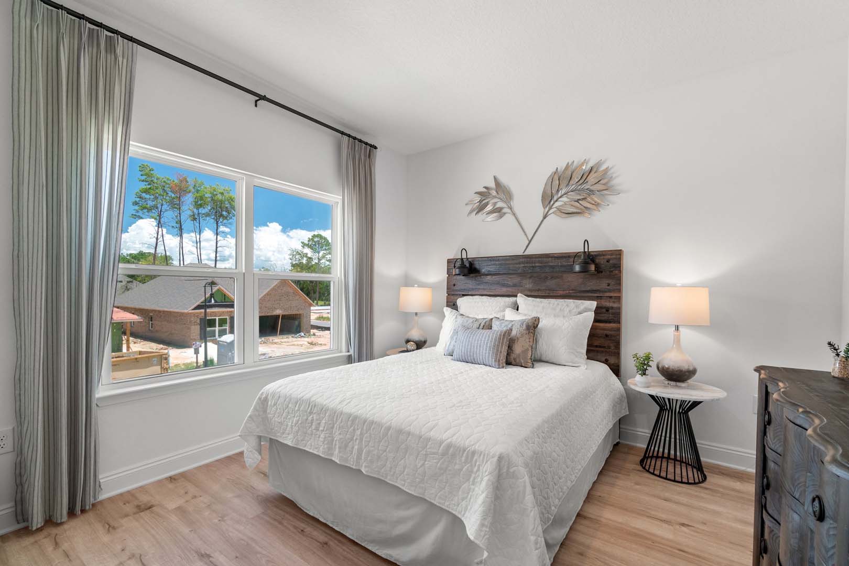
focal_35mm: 15
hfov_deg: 100.4
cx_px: 424
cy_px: 283
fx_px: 354
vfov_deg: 77.3
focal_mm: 10
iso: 400
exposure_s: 1/4
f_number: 8
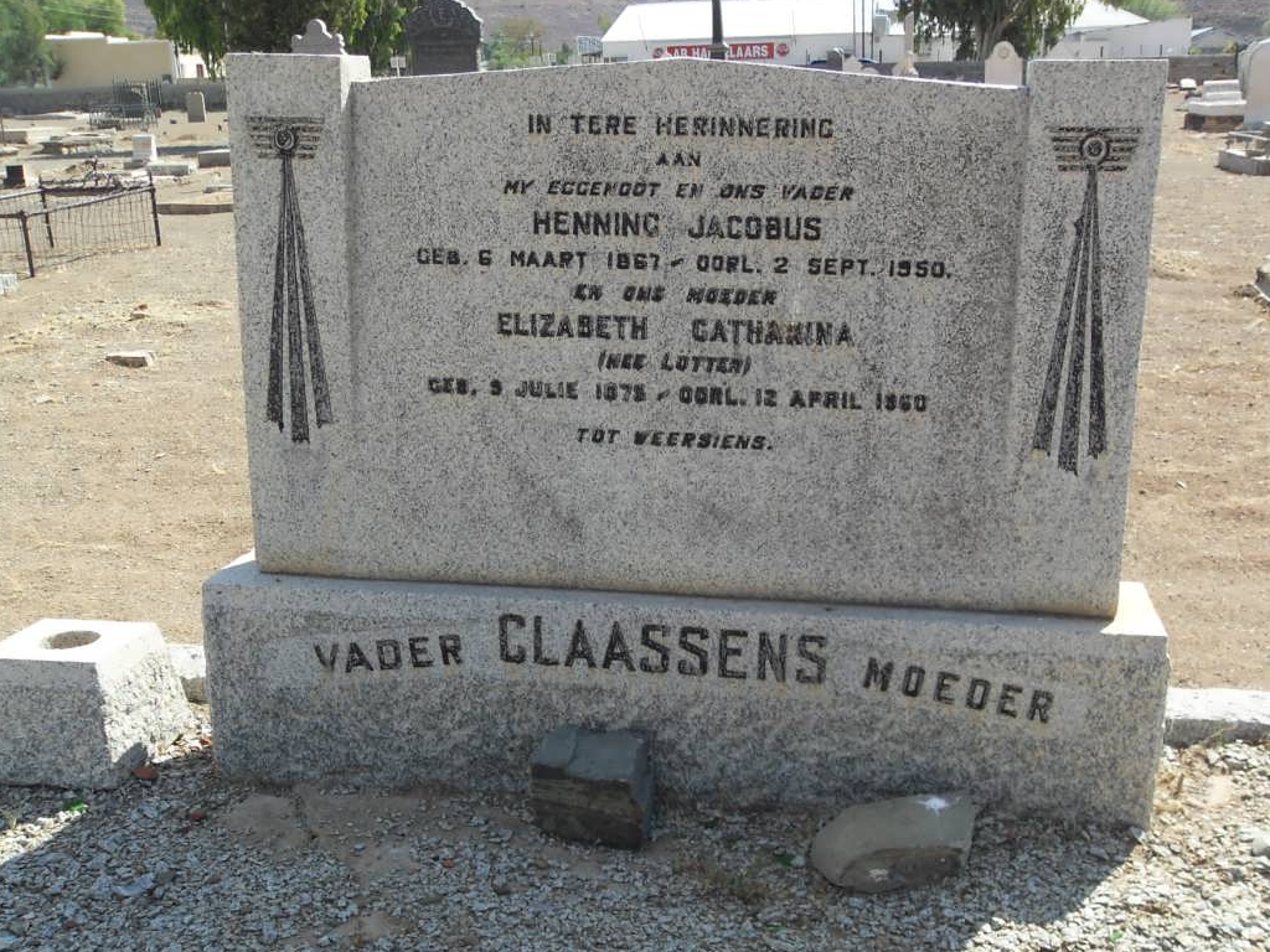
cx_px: 697
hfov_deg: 45.7
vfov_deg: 35.1
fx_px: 1504
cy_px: 543
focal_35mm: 41
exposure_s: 1/125
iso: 80
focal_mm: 6.3
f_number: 8.2
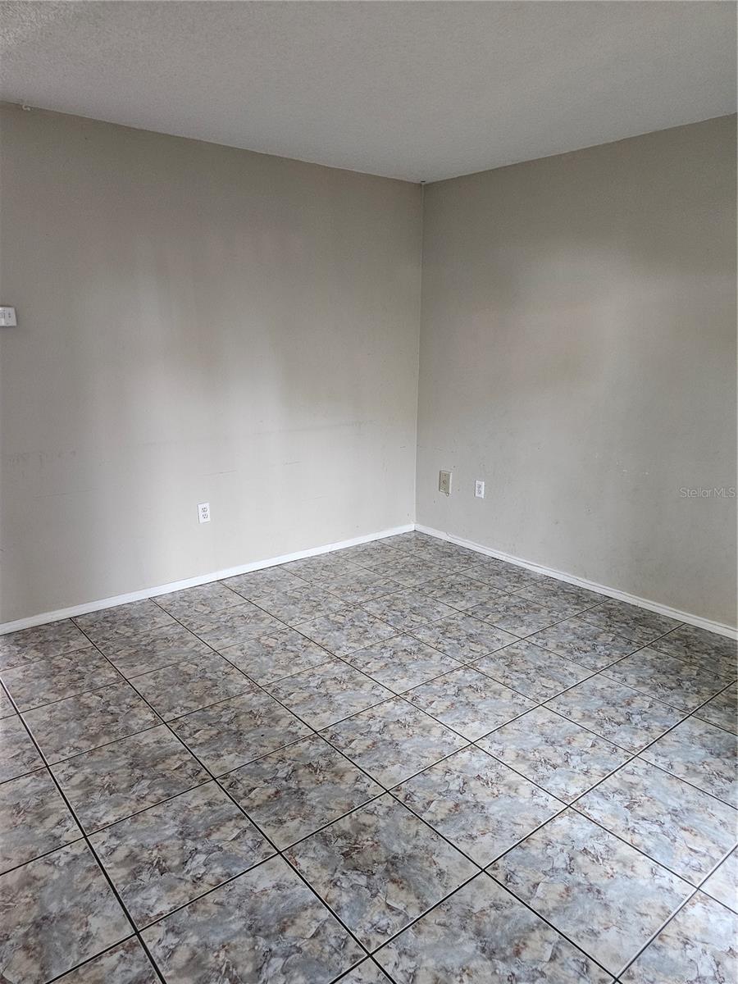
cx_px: 369
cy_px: 492
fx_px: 654
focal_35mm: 23
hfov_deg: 58.9
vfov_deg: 73.9
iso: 500
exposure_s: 1/60
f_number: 1.7
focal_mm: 6.3
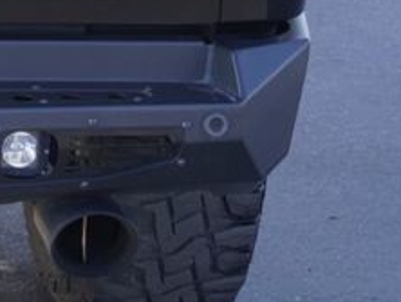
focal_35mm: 173
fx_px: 2006
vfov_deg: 8.4
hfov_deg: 10.5
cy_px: -159
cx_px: -383
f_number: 4.5
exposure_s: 1/60
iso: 100
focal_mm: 26
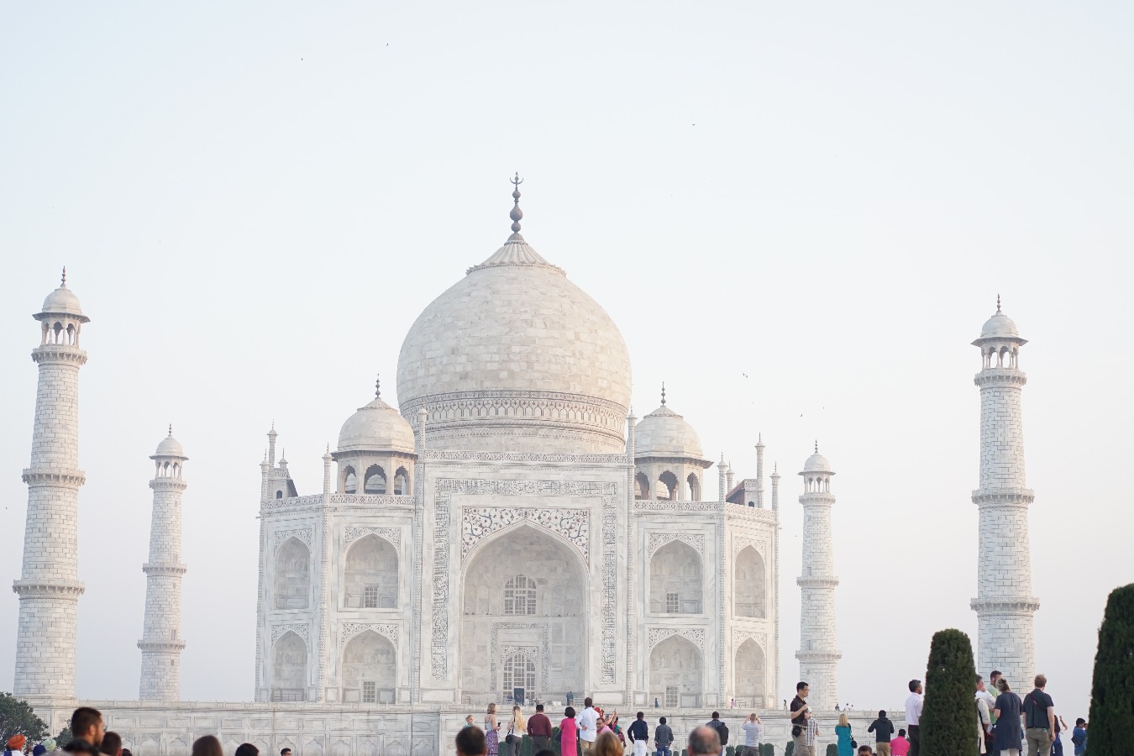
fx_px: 2079
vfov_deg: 20.6
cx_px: 559
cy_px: 426
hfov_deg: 30.5
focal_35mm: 66
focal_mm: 55
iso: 500
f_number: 2.5
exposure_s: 1/800
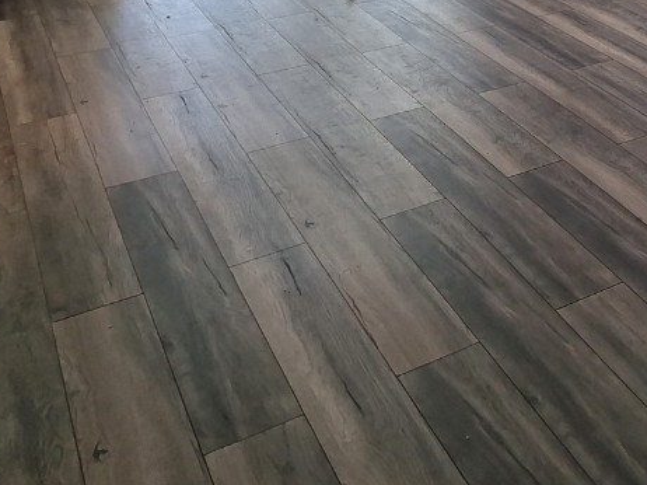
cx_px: 696
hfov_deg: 33.2
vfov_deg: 26.9
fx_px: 953
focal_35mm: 51
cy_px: -6
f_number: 1.8
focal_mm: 5.54
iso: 50
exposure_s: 1/40
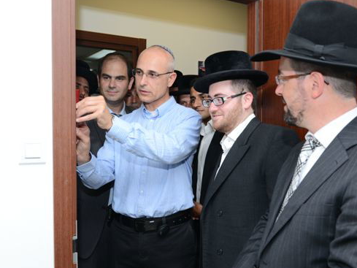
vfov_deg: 36.8
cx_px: 196
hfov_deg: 47.8
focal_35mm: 39
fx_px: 402
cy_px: 142
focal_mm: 31
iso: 400
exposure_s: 1/100
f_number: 4.5
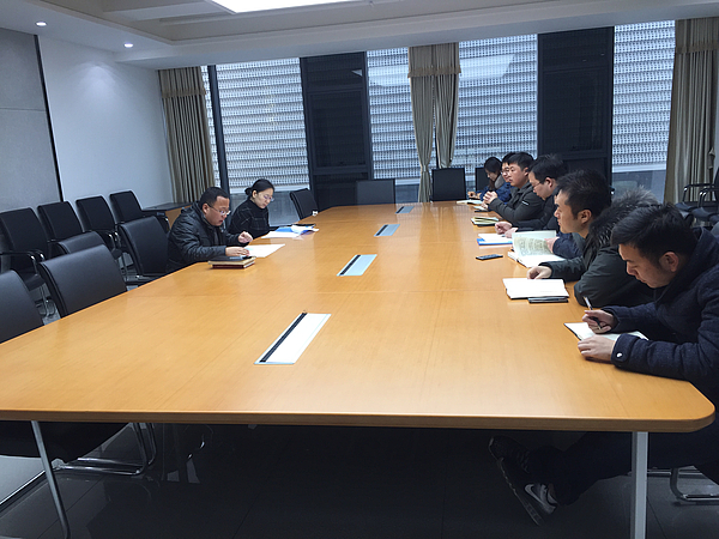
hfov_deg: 61.7
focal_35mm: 29
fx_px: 602
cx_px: 360
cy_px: 270
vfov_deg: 48.2
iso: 40
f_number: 2.2
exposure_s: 1/50
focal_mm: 4.15
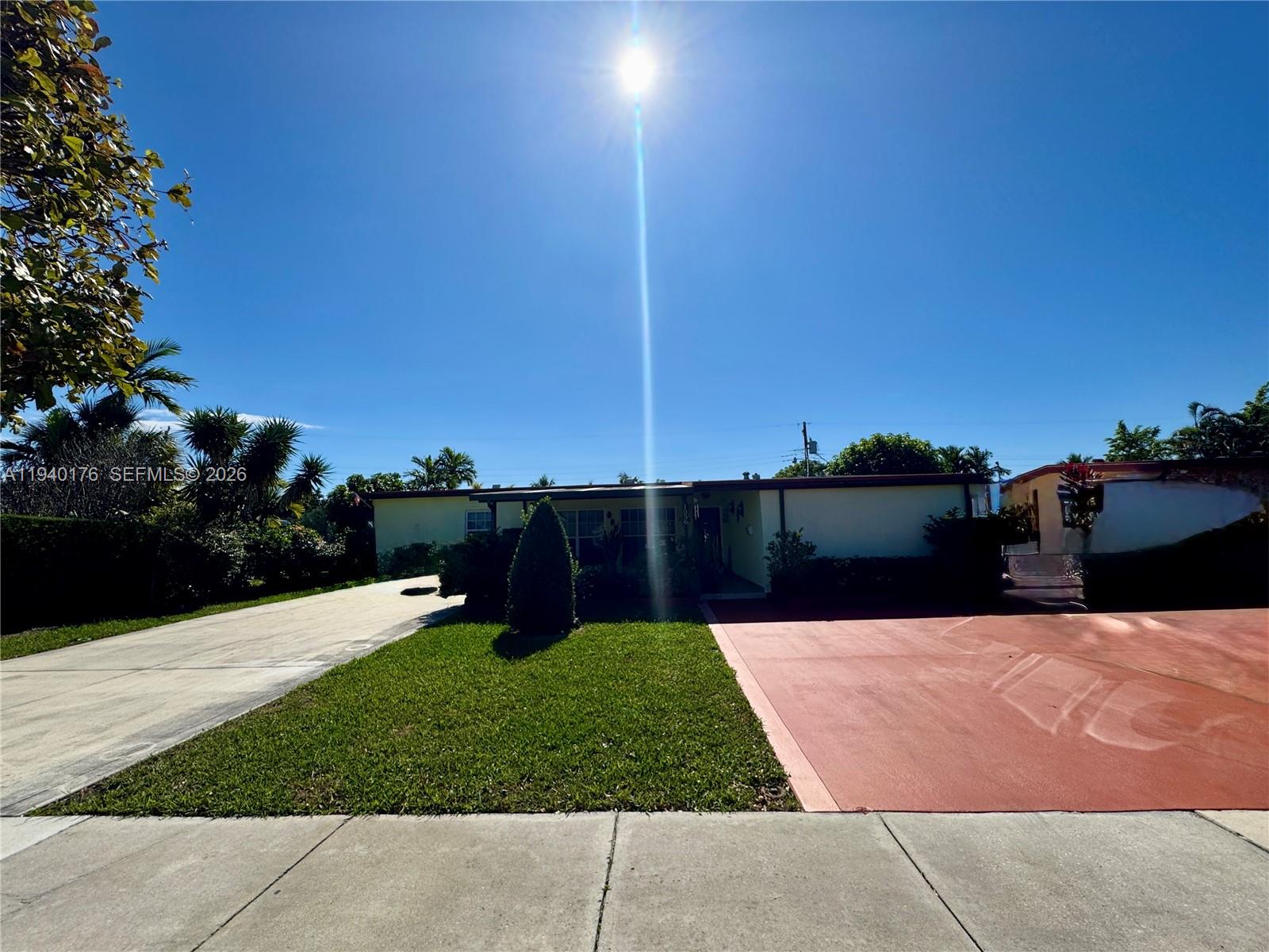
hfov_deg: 102.1
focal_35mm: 14
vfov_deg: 85.7
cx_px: 634
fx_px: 513
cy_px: 476
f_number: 2.2
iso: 50
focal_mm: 2.22
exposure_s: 1/3906
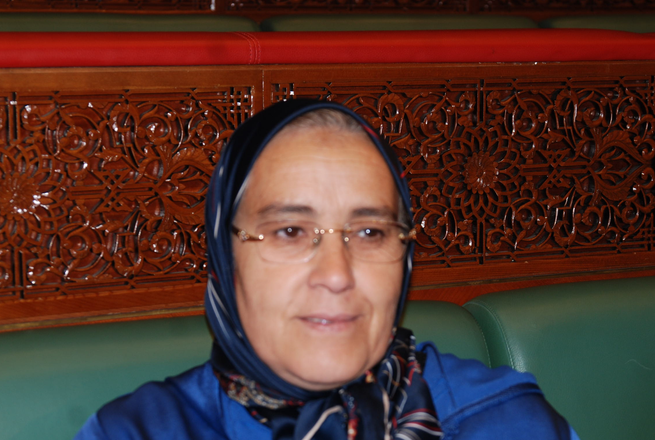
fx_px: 1750
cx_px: 342
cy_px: 278
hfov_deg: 21.2
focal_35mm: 96
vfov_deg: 14.3
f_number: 4
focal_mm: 50
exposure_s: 1/60
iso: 200
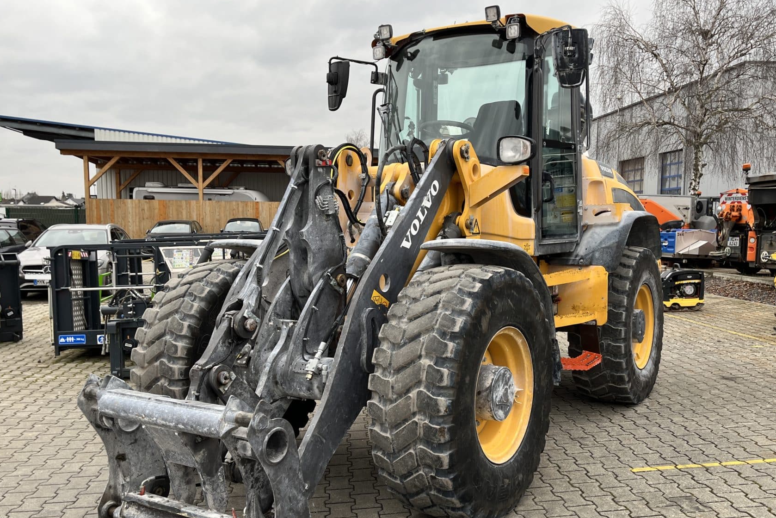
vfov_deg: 39.9
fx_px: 711
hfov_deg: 57.1
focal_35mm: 33
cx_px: 425
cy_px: 285
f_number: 1.6
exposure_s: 1/257
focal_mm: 5.1
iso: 40
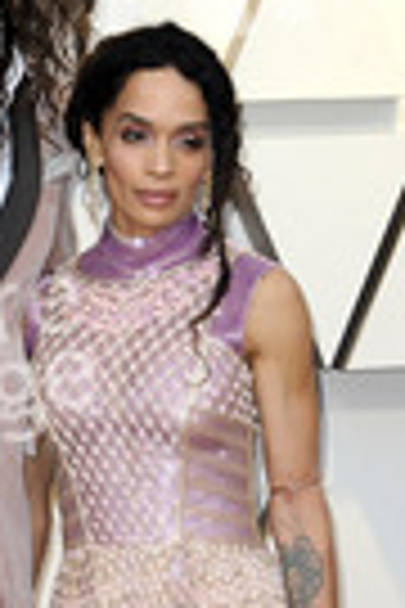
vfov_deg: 11.1
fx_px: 3105
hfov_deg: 7.4
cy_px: 608
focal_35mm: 184
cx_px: -2
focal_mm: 62
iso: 800
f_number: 7.1
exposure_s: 1/250
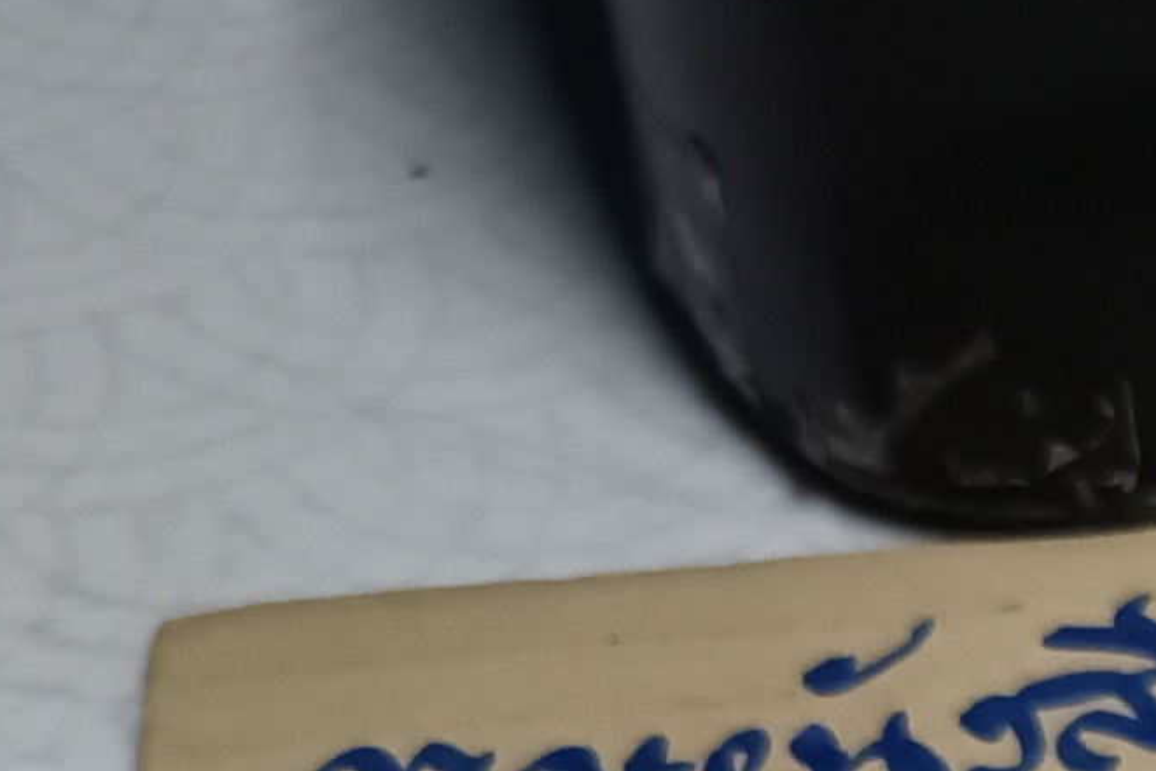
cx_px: 2471
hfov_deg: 11.8
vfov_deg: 7.9
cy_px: 2304
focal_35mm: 151
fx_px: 4850
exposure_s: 1/33.3
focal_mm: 5.31
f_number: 1.7
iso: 1008
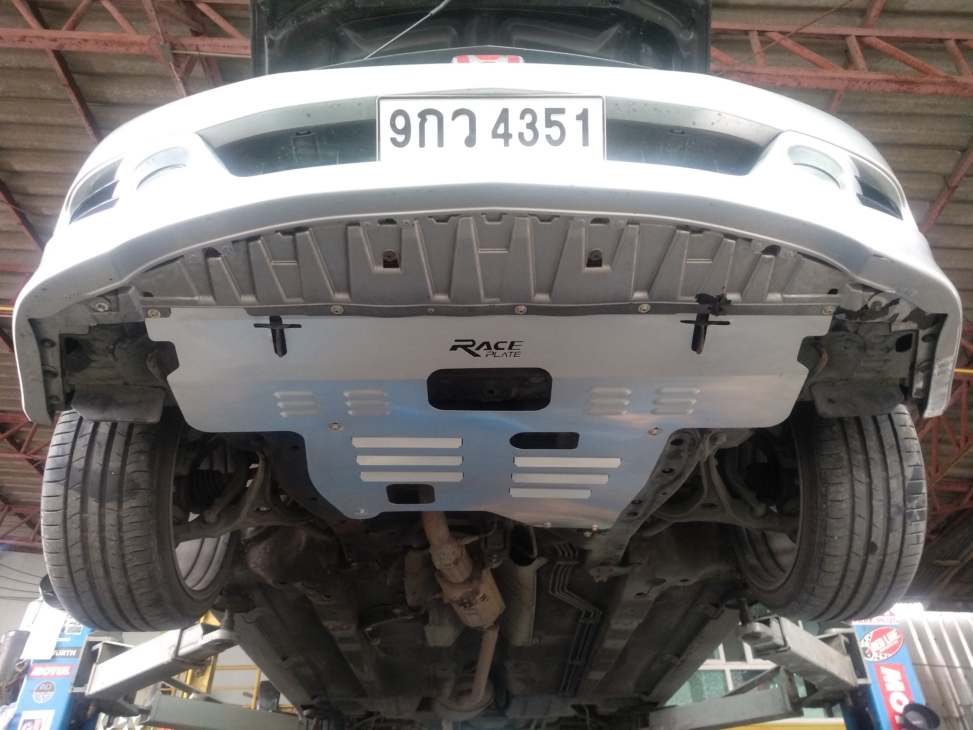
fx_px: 618
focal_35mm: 22
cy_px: 365
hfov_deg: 76.4
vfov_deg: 61.1
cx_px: 486
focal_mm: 3.81
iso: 400
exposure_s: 1/33
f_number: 2.2
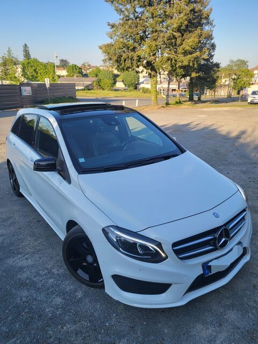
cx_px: 129
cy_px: 172
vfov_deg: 67.3
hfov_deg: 53.1
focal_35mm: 26
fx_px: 258
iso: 50
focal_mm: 4.25
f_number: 1.8
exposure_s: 1/1000
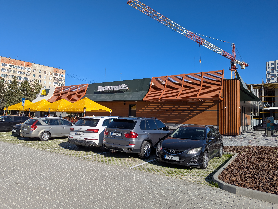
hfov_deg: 71.5
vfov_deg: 56.9
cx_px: 139
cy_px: 104
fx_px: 193
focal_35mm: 24
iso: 39
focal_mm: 6.81
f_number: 1.85
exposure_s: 1/2179
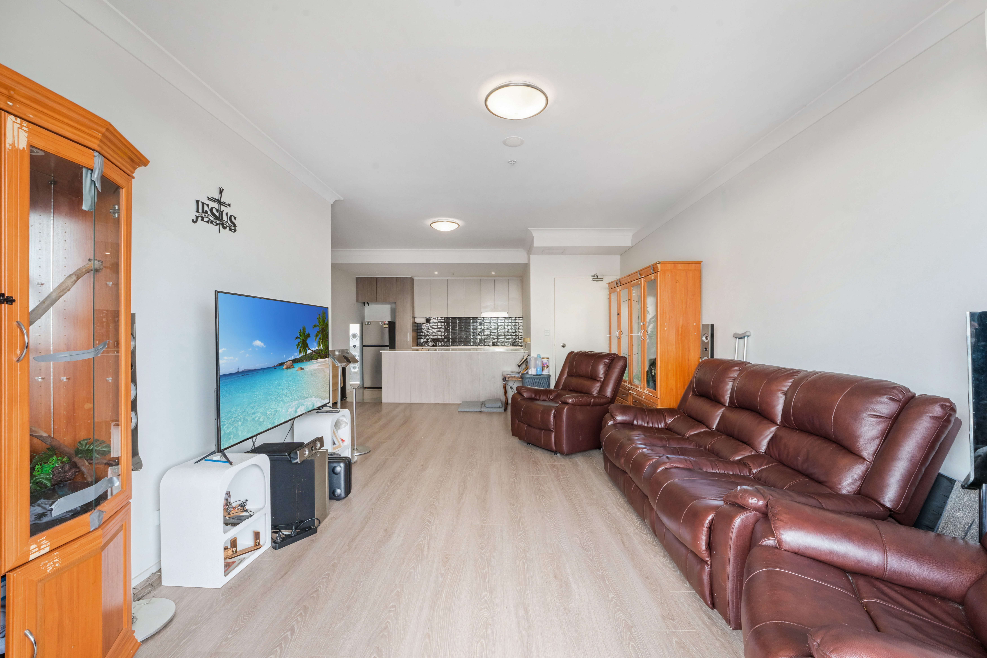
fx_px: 384
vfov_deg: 81.2
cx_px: 494
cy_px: 329
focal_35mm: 14
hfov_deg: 104.3
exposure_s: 1/6
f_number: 11
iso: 800
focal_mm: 14
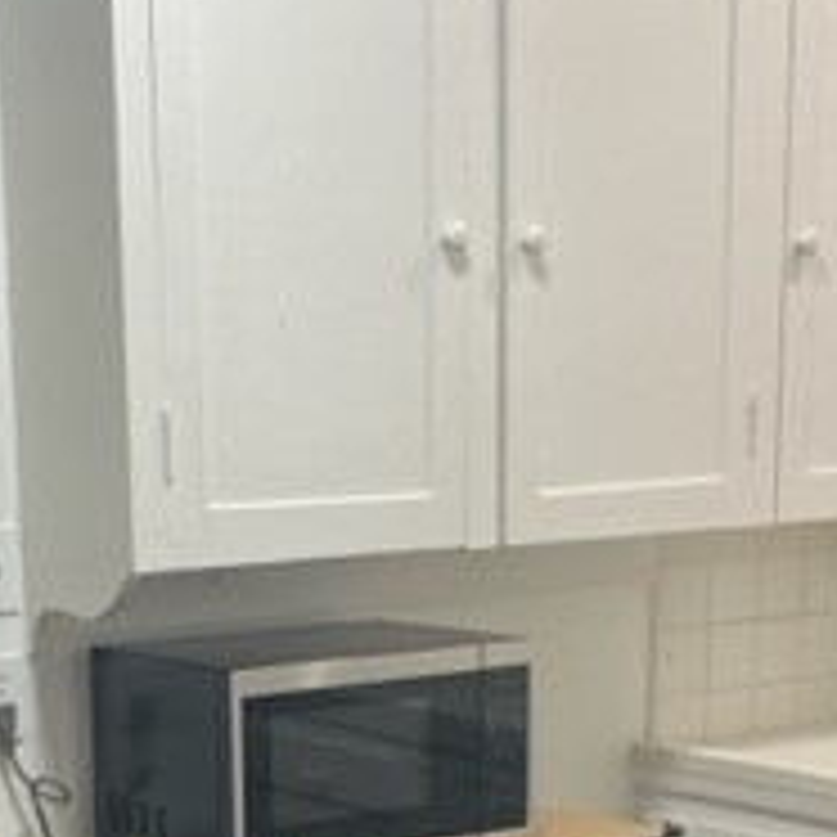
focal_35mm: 79
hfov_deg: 21.8
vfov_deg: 20.9
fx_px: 2161
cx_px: 238
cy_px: 904
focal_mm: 4.2
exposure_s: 1/120
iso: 125
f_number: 1.6
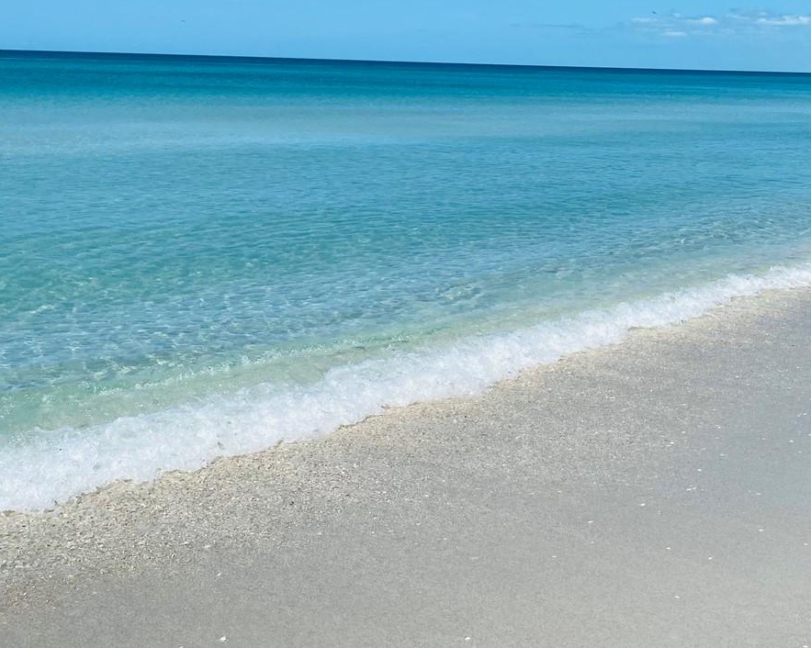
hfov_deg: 39.6
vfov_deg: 32.0
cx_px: 568
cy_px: 145
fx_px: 1104
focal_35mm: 46
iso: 32
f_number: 1.8
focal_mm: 4.25
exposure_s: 1/6410
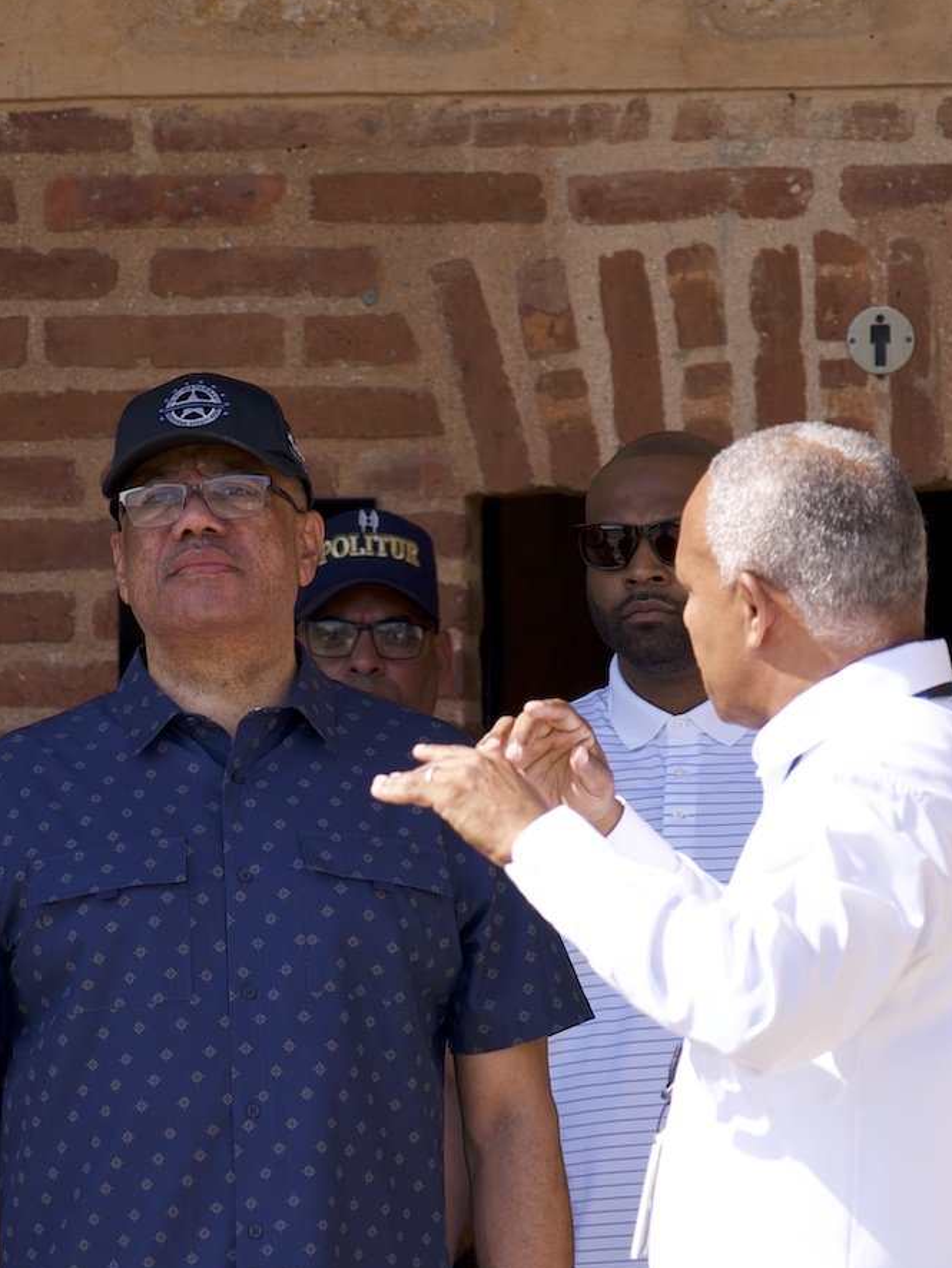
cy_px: 870
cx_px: 374
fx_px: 8357
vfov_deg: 8.7
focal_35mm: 228
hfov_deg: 6.5
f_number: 4.5
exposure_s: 1/320
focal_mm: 105
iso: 80
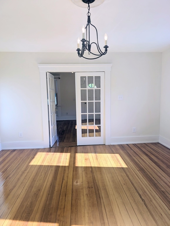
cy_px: 113
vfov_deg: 71.5
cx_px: 85
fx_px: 157
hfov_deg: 56.9
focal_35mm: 24
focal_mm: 6.9
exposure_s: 1/120
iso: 23
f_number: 1.68
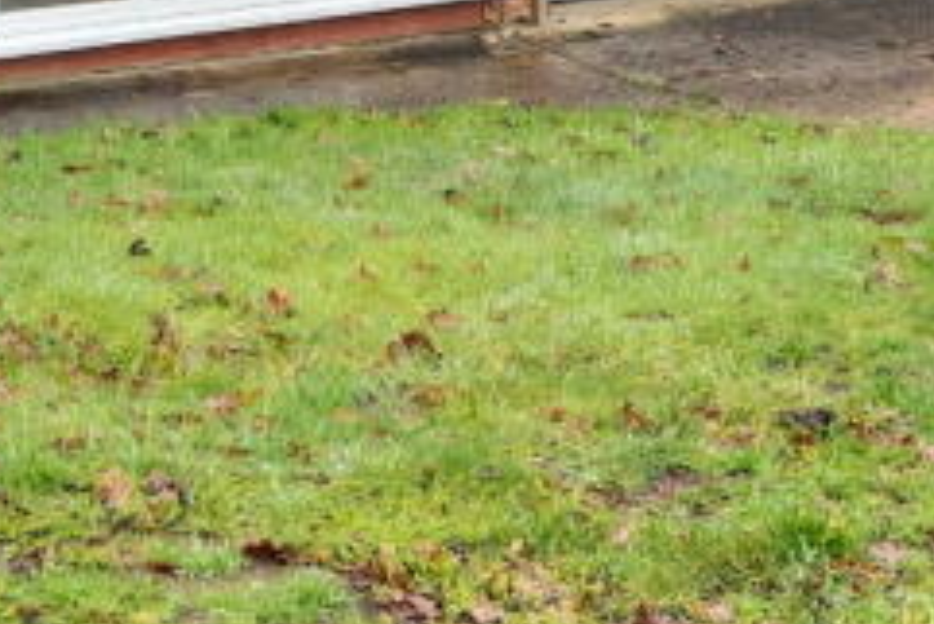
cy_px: -688
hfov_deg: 19.6
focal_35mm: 102
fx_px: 2648
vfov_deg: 11.8
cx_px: 70
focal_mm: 24
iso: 320
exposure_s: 1/60
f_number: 8
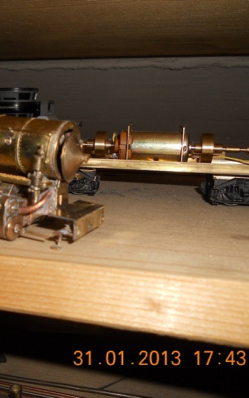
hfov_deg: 31.0
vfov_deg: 50.4
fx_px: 424
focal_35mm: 39
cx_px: 16
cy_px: 198
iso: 80
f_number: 8
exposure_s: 1/25
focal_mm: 4.9
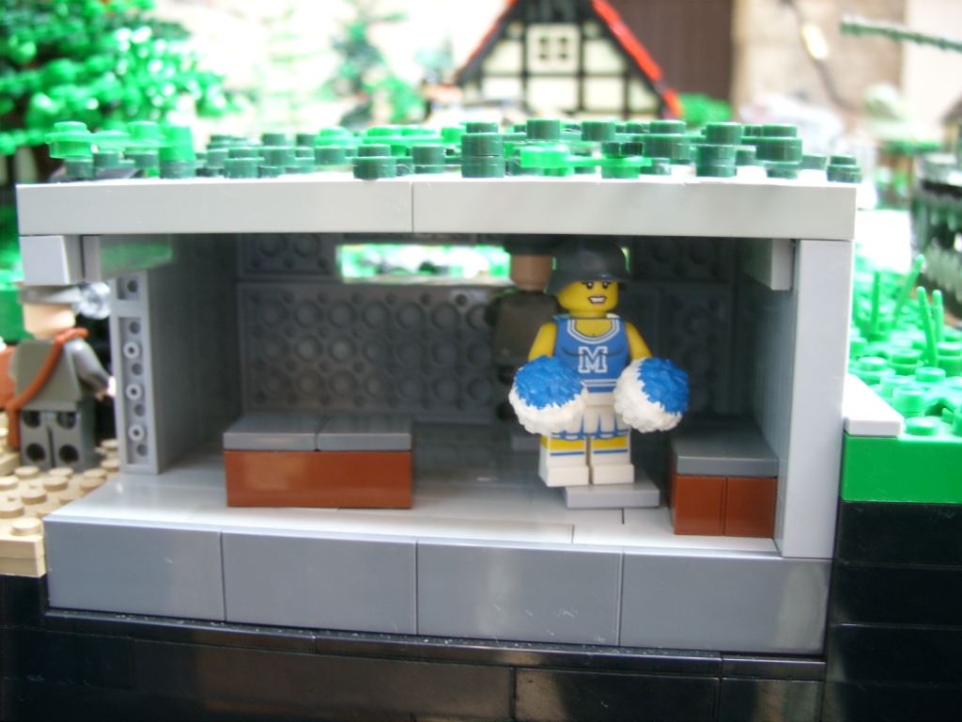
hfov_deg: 49.0
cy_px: 361
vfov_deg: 37.7
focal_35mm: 38
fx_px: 1056
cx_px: 481
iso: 50
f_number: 2.8
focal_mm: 7.8
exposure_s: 1/5
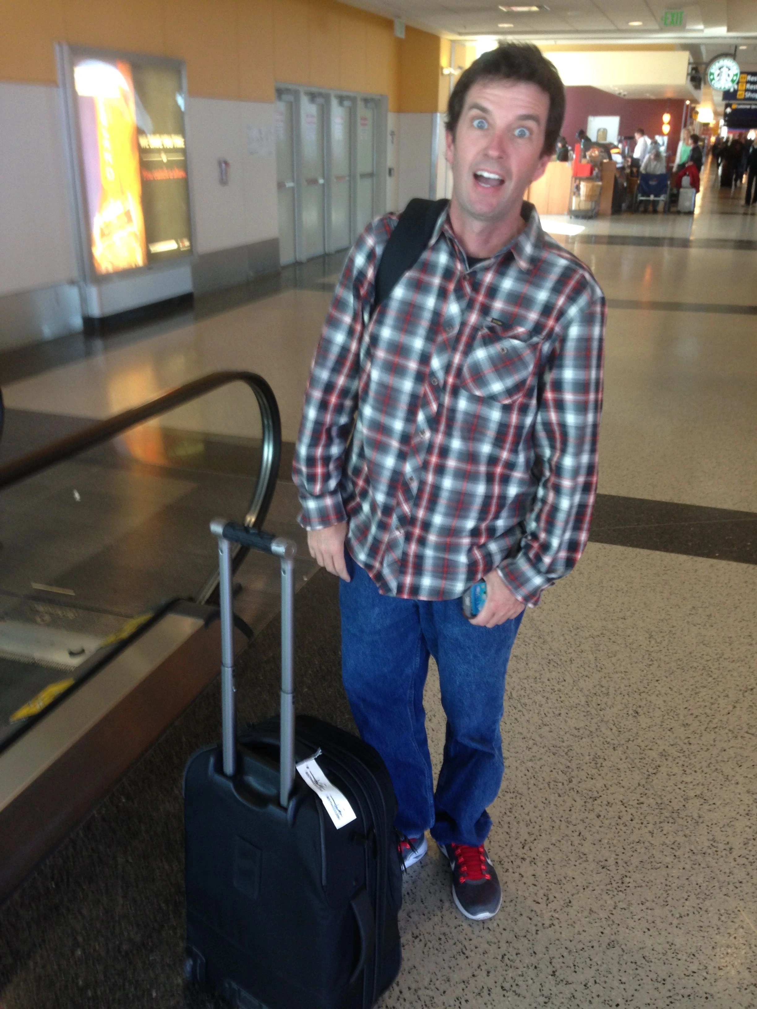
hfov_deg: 42.9
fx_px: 962
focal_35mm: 33
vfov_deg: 55.4
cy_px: 504
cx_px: 378
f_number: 2.4
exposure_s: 1/20
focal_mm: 4.12
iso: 64
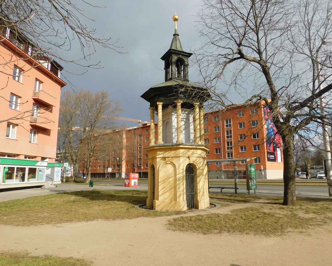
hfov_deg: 68.0
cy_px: 130
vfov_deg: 56.8
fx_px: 246
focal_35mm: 25
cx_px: 177
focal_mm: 4
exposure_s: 1/500
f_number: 6
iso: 125
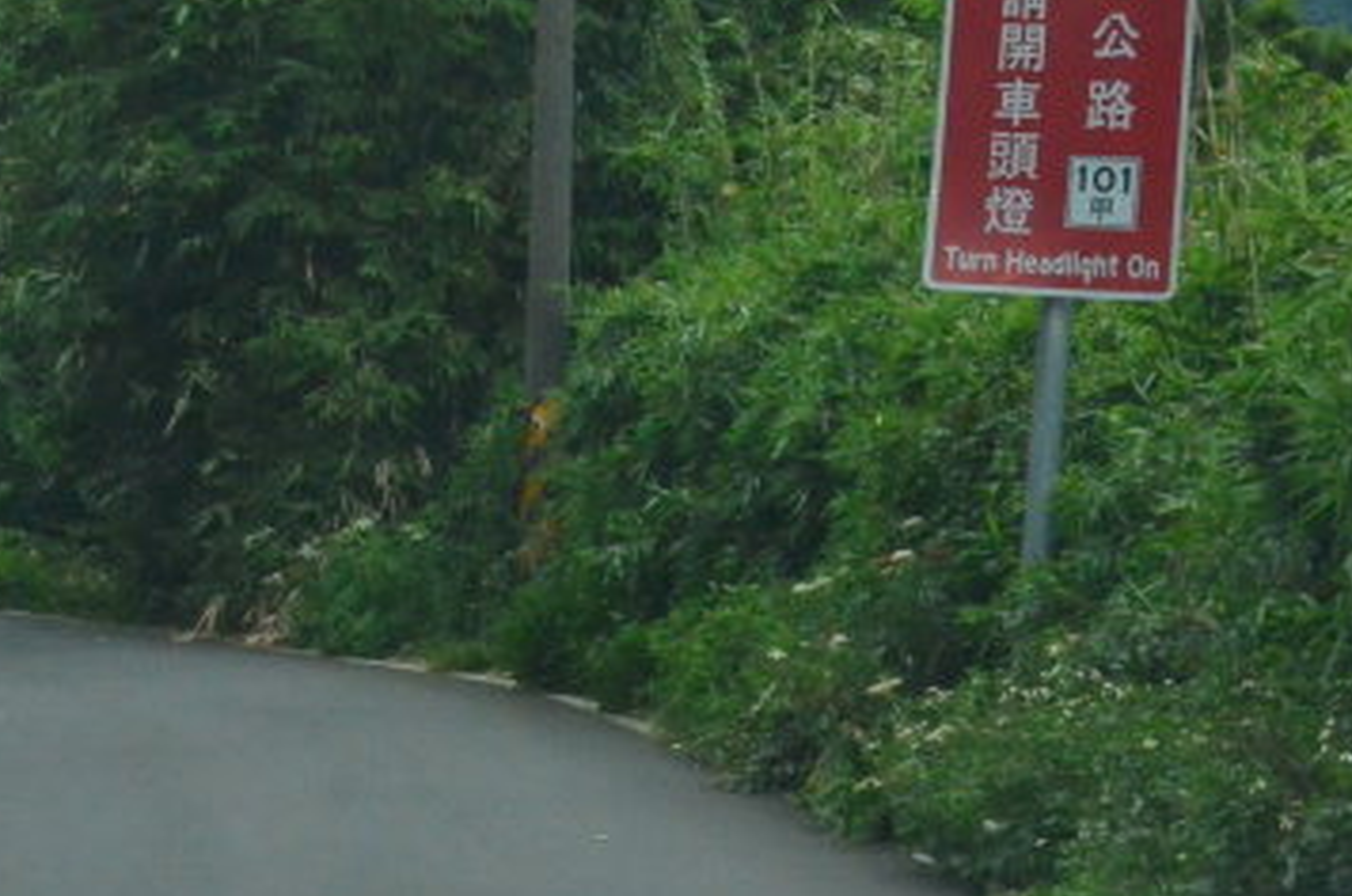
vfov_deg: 8.5
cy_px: -167
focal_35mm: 160
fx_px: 5998
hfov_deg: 12.9
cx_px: 621
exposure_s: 1/1600
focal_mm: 38
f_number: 14
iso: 3200
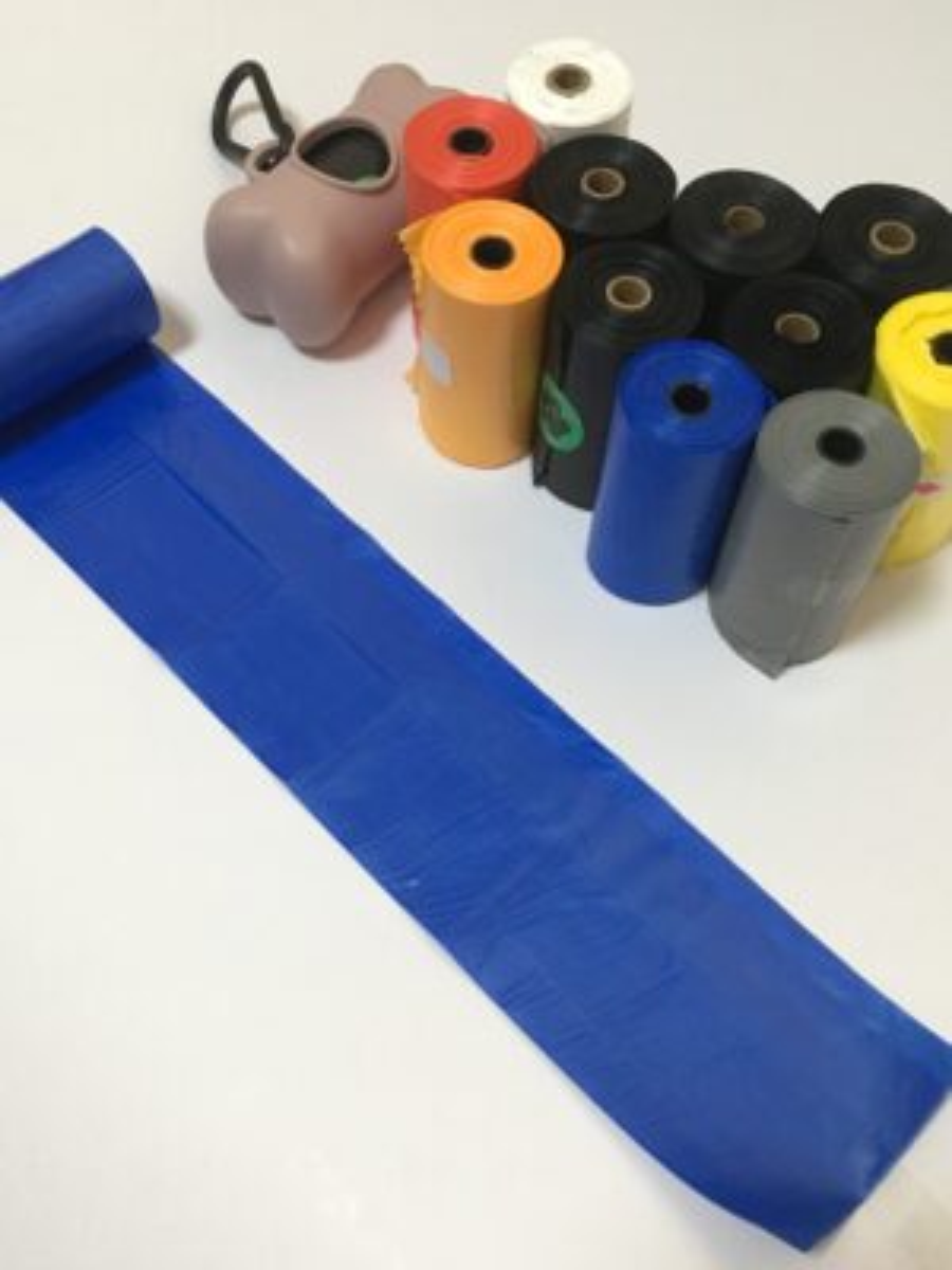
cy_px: 635
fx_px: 1430
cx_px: 476
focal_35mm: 39
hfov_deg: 36.8
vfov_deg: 47.9
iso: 160
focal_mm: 4.15
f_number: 2.2
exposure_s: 1/33
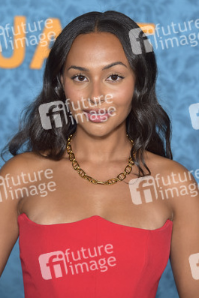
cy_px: 149
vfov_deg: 14.1
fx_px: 1209
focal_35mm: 146
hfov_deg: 9.4
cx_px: 100
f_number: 6.3
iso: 640
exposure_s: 1/200
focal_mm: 145
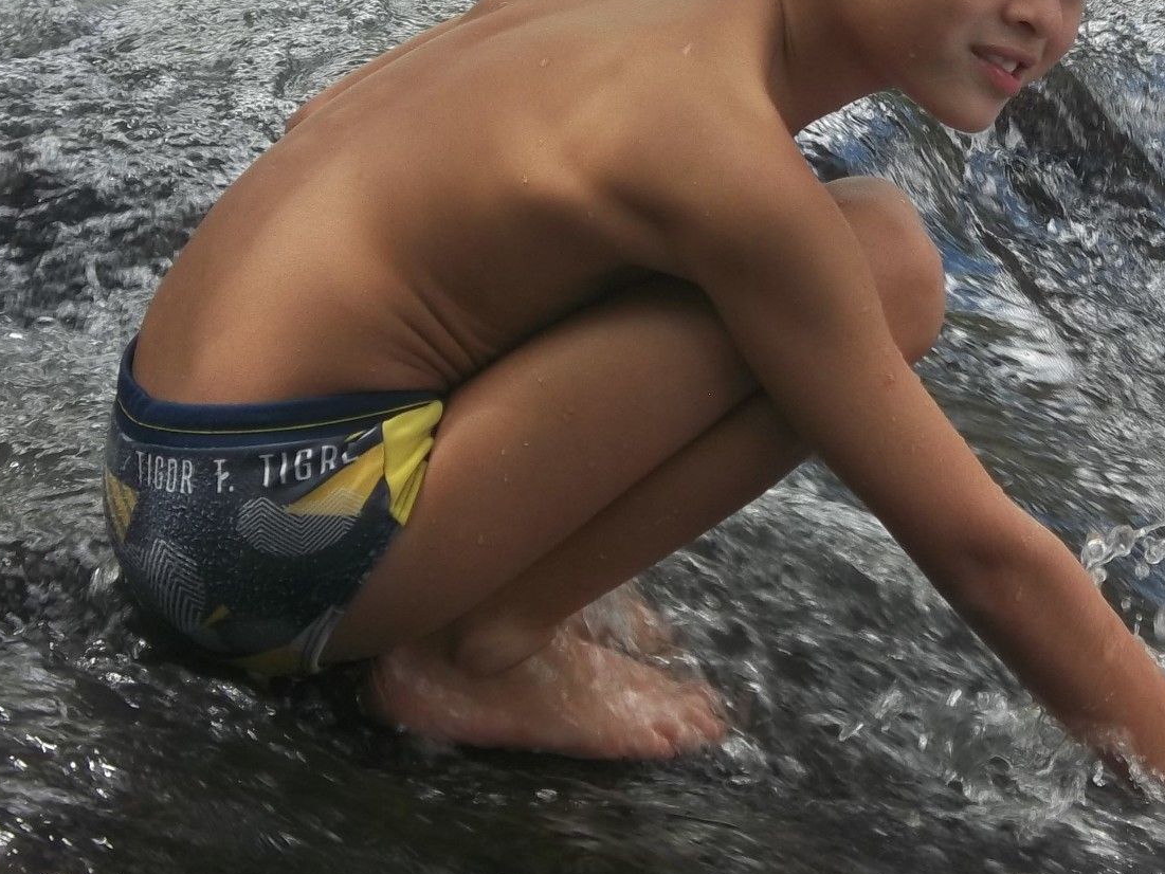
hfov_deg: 15.2
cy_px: 144
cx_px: 869
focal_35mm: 129
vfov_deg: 11.4
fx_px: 4342
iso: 80
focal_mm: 13.2
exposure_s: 1/160
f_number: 3.9
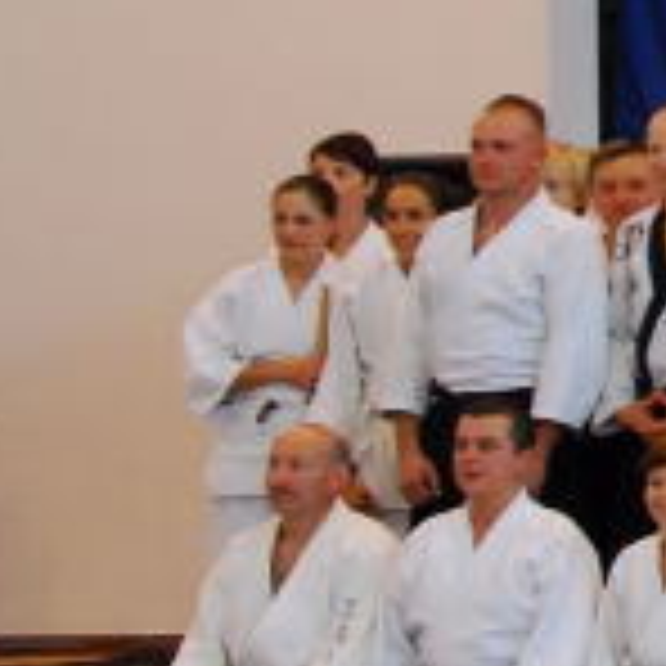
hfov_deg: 5.7
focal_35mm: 283
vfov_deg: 6.2
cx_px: 2200
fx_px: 6160
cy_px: -61
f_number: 4.2
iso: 800
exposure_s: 1/80
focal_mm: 32
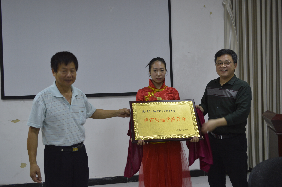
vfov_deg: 39.9
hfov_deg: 57.3
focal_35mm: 33
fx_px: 258
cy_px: 94
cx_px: 141
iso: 400
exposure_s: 1/20
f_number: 4
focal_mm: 22
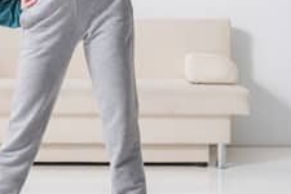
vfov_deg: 14.1
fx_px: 776
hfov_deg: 21.1
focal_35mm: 96
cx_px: 87
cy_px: 27
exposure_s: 1/160
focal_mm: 36
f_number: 5
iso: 200
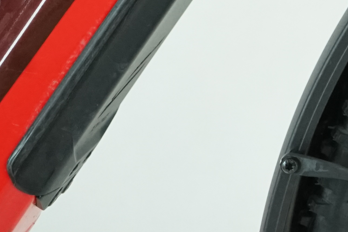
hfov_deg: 11.9
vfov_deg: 8.6
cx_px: 759
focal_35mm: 149
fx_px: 1440
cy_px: -265
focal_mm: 32
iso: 2500
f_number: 5.6
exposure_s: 1/200
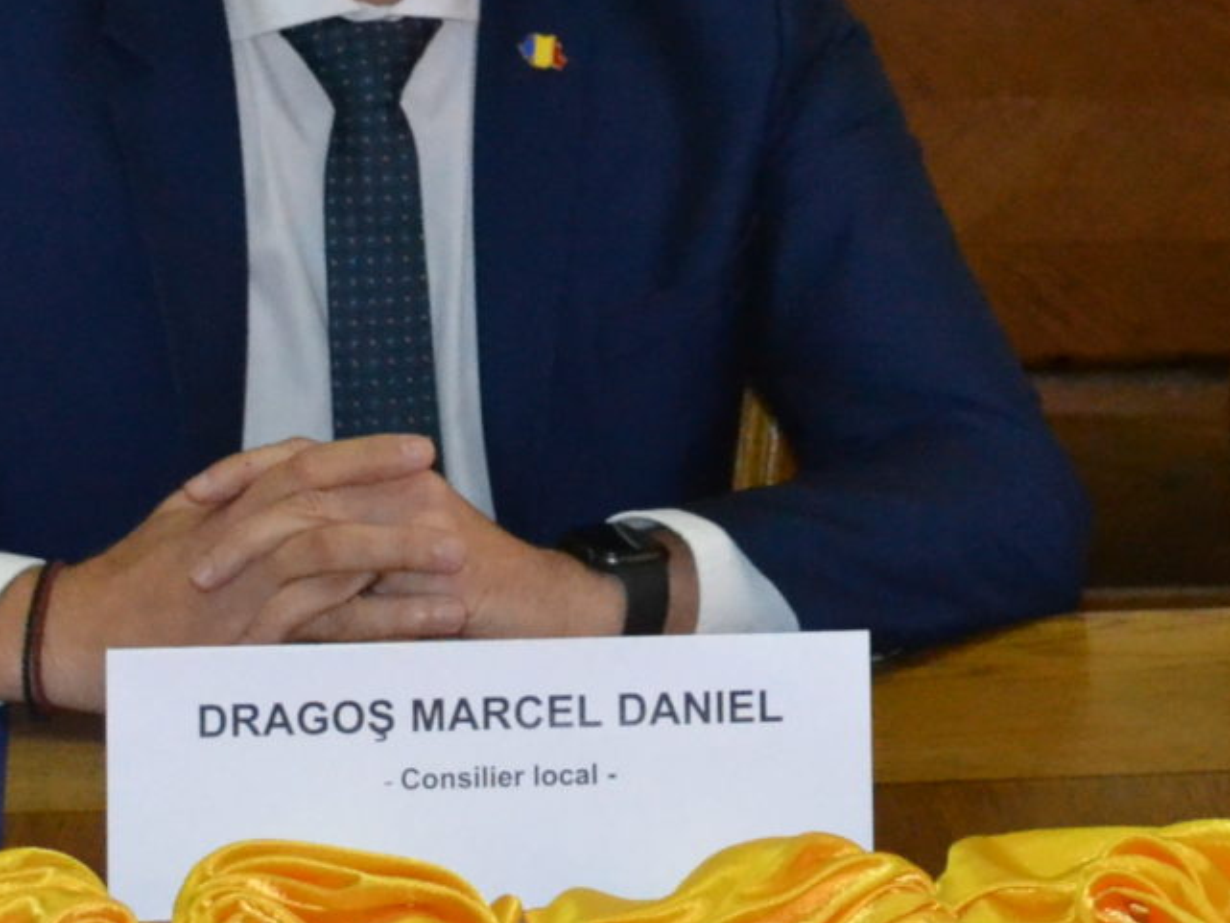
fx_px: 5932
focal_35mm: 167
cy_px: -318
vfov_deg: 8.7
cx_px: 1090
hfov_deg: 11.8
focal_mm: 29
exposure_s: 1/60
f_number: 4.5
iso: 3200
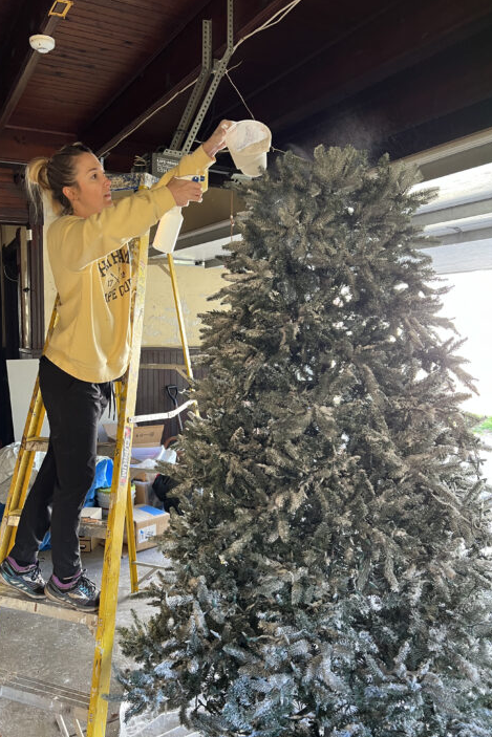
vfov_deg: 65.5
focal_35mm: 28
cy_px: 371
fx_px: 574
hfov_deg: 46.4
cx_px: 221
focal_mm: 5.7
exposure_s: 1/60
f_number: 1.5
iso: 160
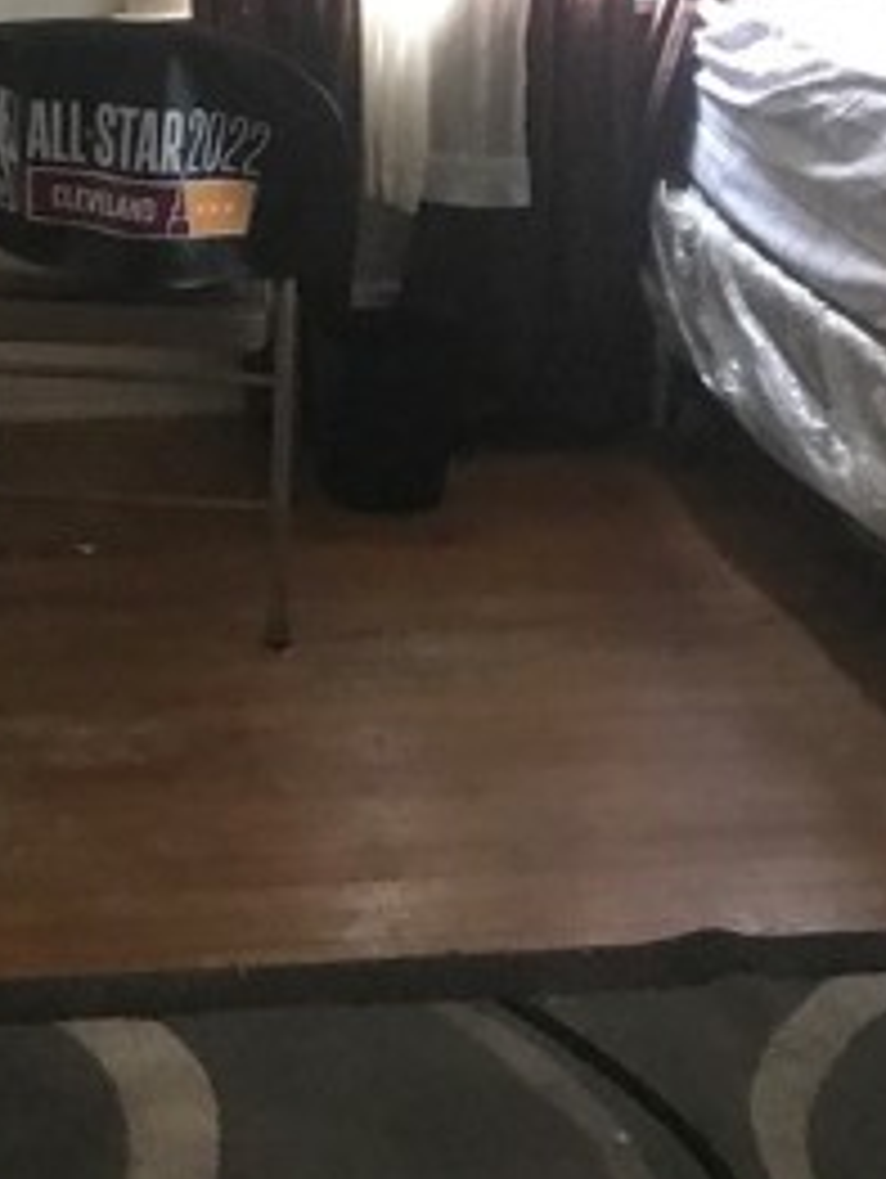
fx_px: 2794
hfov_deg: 17.1
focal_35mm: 82
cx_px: -202
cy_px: 230
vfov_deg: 23.5
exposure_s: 1/5
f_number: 1.8
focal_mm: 3.99
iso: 100
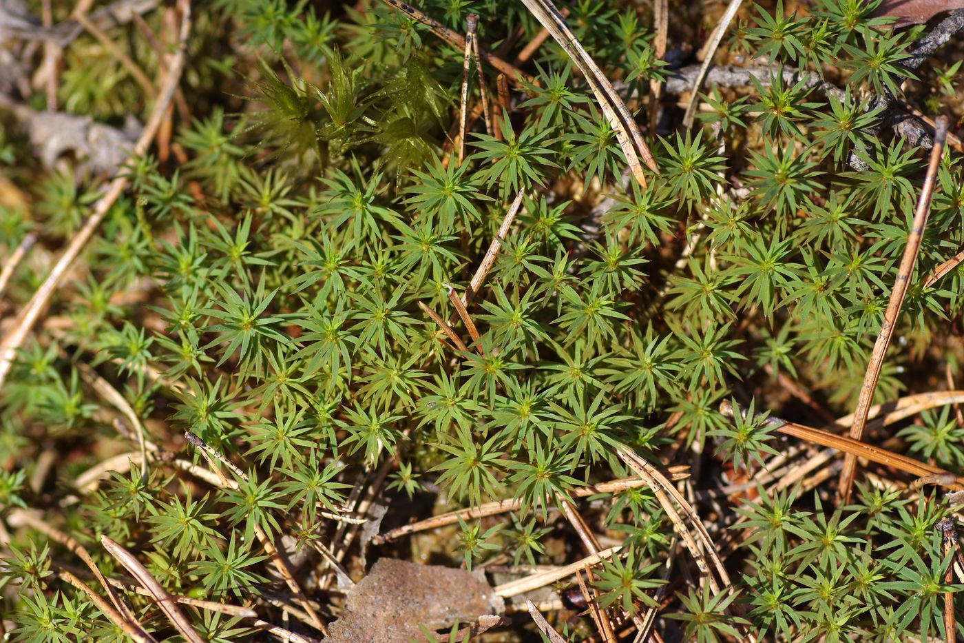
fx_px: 4016
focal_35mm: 150
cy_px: 322
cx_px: 482
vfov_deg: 9.1
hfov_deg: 13.7
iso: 100
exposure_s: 1/200
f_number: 4
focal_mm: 100
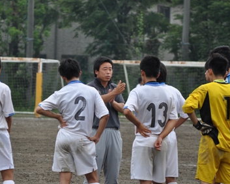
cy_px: 109
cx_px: 99
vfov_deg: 3.8
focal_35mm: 408
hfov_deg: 4.7
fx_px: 2776
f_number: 5.3
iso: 450
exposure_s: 1/1000
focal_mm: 160
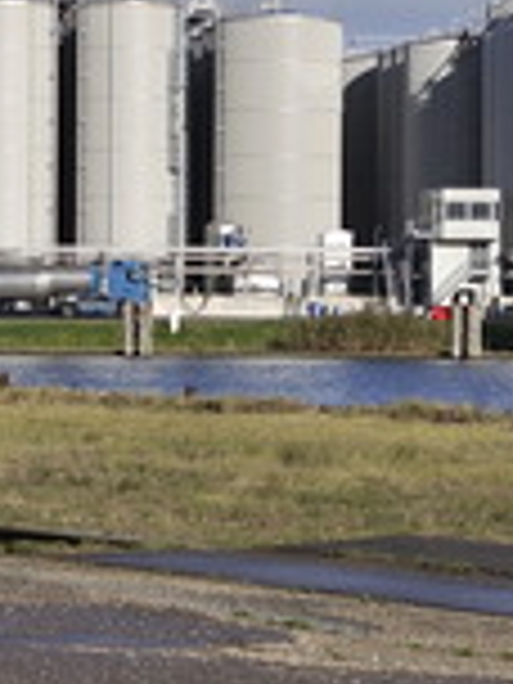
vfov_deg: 9.7
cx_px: 140
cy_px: 272
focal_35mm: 203
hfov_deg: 7.3
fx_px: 4010
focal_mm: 35
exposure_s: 1/2000
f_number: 5.6
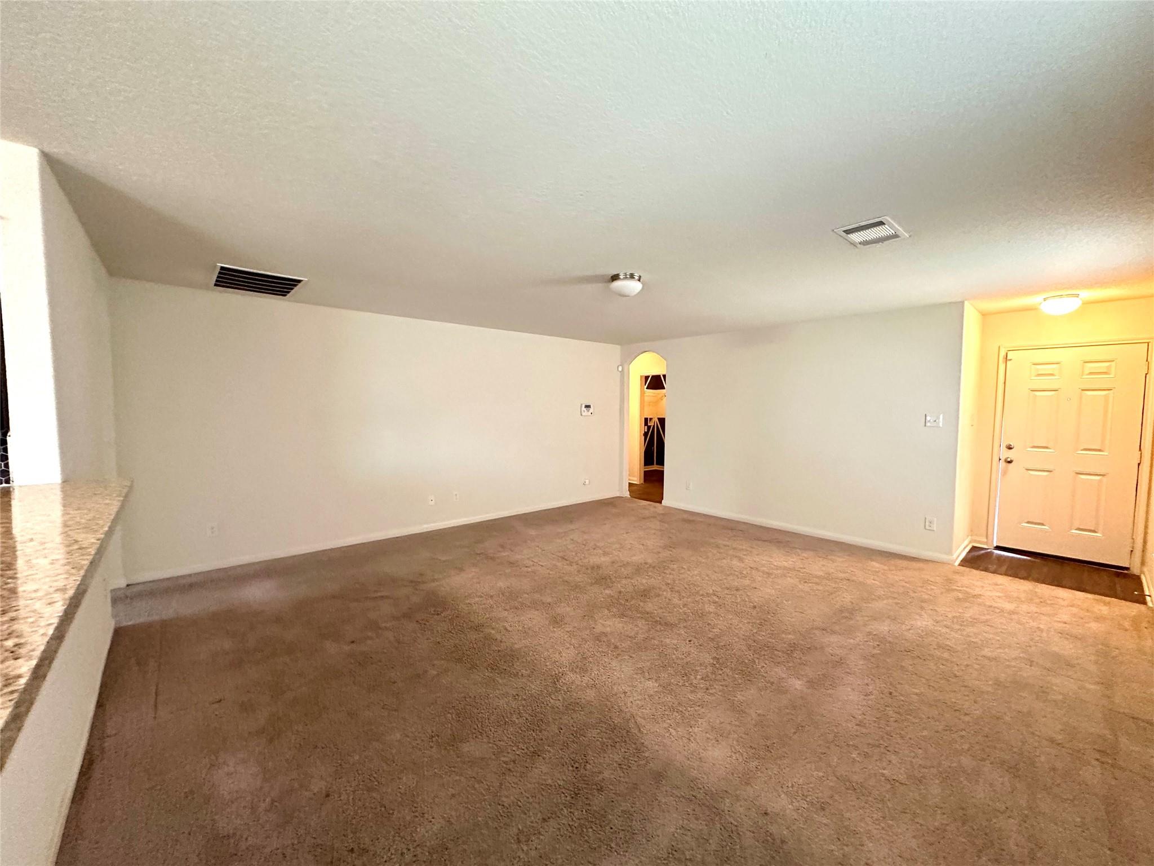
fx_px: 467
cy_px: 433
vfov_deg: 85.7
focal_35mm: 14
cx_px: 577
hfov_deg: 102.1
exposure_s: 1/60
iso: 400
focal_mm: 2.22
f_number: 2.2
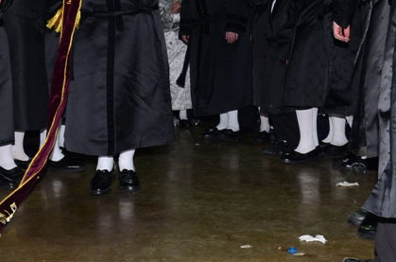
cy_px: -12
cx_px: 60
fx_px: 965
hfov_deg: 22.7
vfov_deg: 15.1
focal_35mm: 88
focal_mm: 24
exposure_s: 1/80
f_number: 5.6
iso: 800
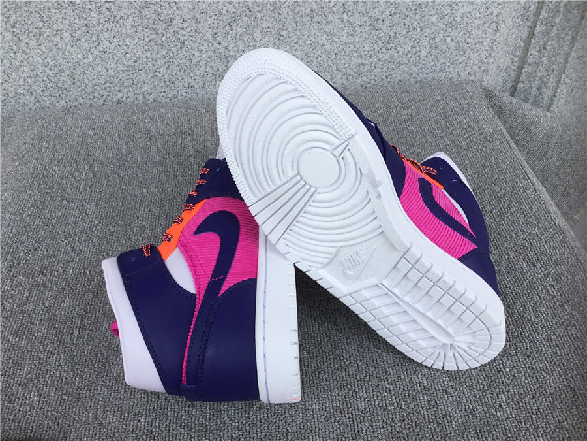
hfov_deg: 58.4
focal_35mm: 31
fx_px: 526
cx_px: 294
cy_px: 220
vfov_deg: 45.4
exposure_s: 1/823
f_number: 2.4
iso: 25
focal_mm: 3.3
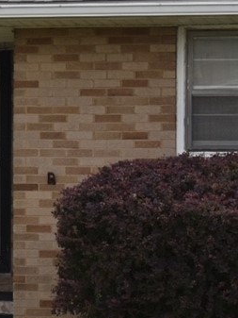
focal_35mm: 256
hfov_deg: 5.8
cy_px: 137
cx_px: -64
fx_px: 2341
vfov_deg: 7.7
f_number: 8
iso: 140
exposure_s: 1/250
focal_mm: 55
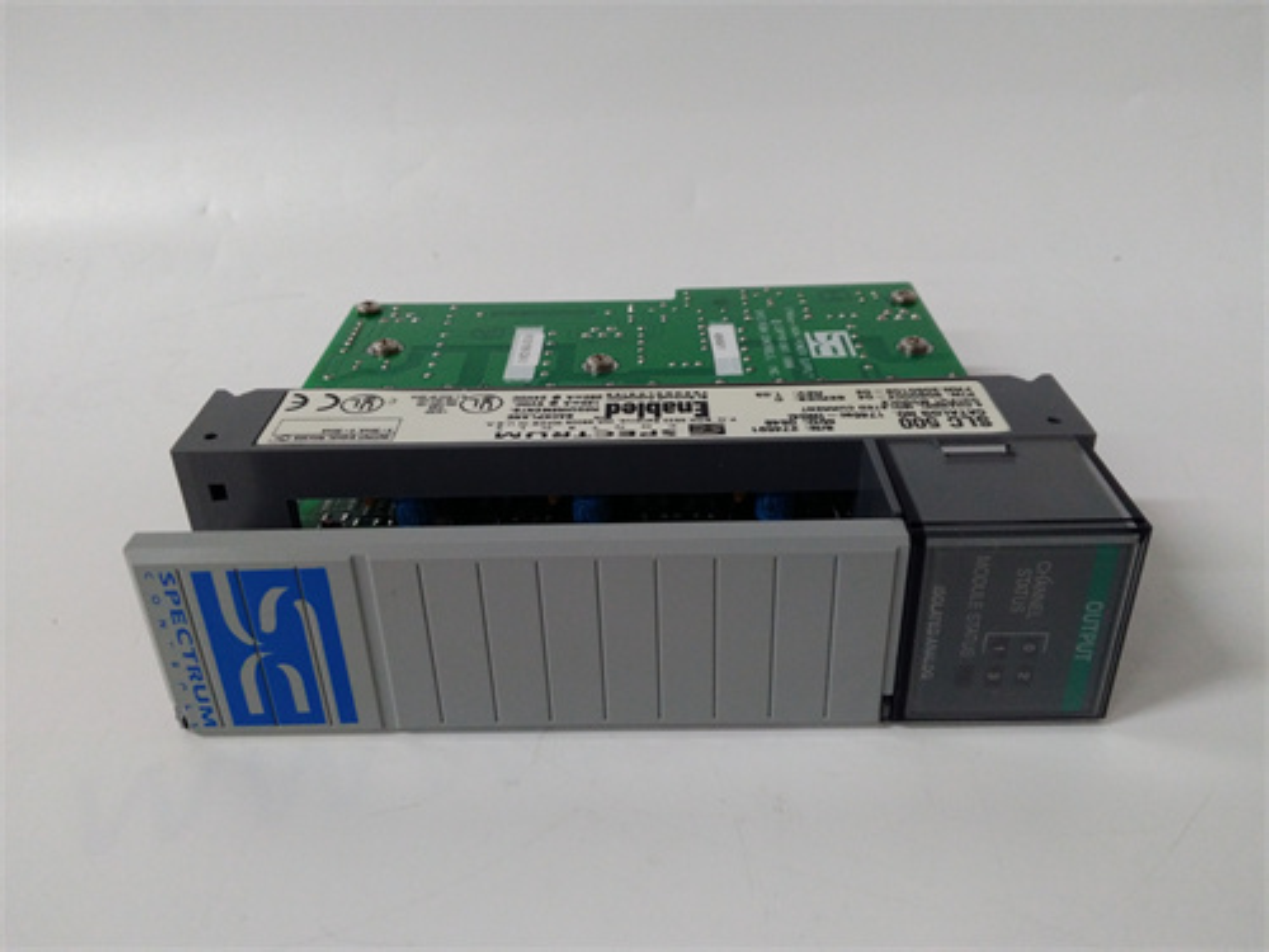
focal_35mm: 27
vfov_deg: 51.4
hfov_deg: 65.3
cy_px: 476
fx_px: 990
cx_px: 634
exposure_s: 1/33
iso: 341
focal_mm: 3.79
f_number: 2
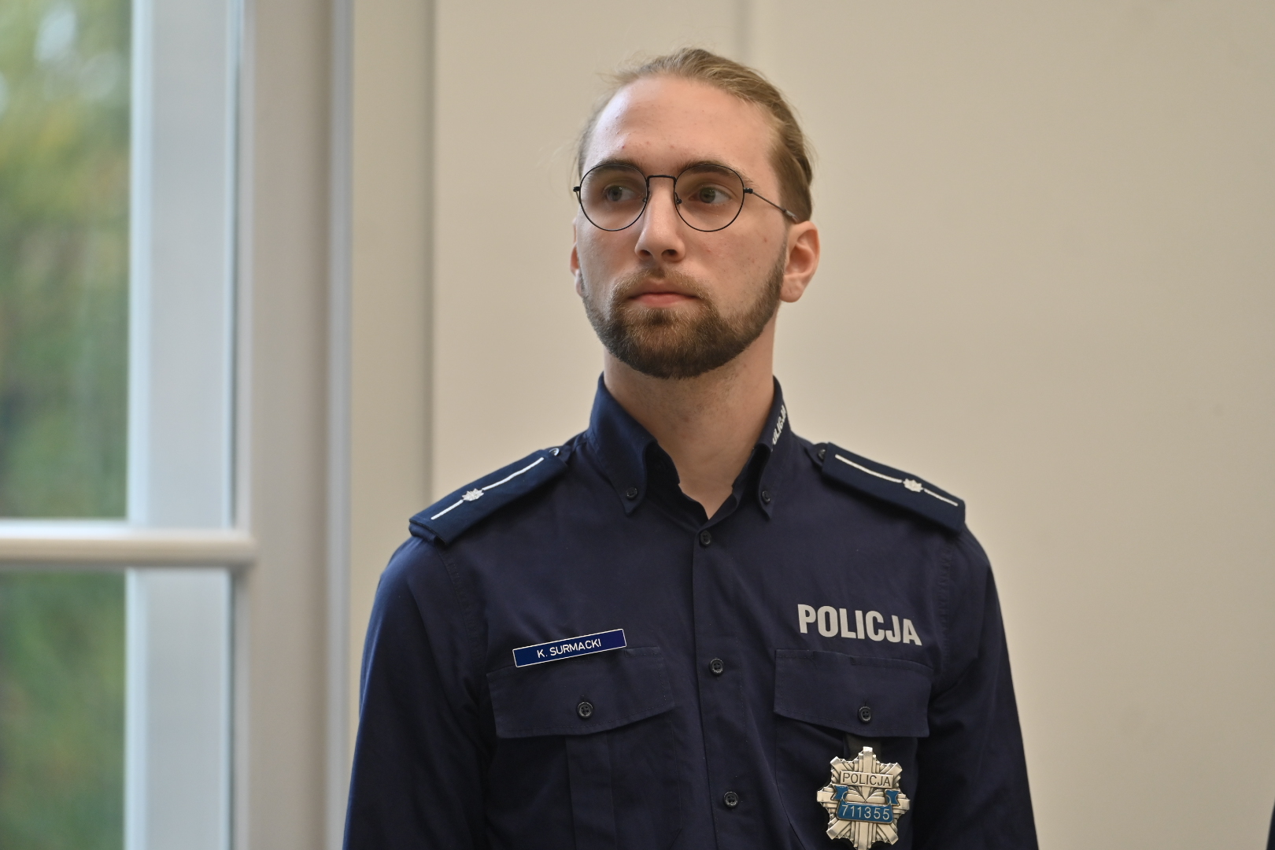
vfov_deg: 10.2
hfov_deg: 15.2
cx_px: 638
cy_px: 425
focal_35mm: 135
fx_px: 4781
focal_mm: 135
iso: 560
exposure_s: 1/400
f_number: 2.8
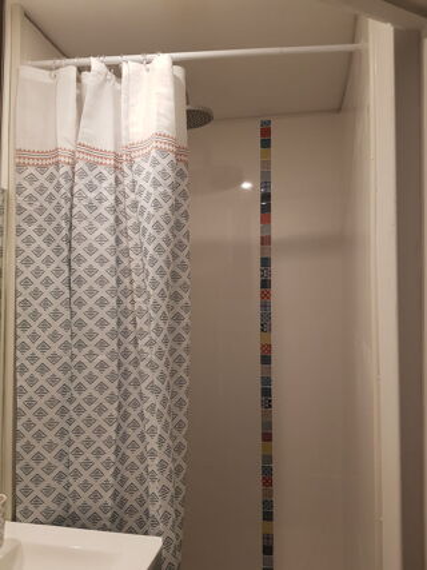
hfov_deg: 53.0
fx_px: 428
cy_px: 285
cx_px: 214
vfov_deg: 67.3
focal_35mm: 26
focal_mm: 4.3
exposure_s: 1/50
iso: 80
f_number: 1.7
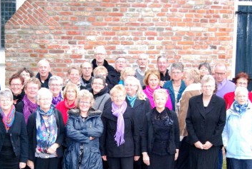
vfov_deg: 15.4
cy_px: 119
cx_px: 94
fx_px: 623
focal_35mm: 89
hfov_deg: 22.8
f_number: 4.8
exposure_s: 1/60
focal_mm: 35
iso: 1400
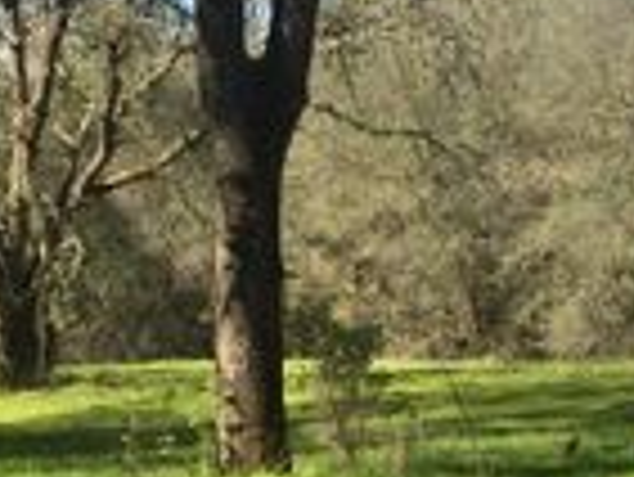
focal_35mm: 103
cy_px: 430
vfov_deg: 14.2
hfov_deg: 19.0
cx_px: 454
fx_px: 1888
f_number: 2.2
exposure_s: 1/628
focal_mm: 4.15
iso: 32
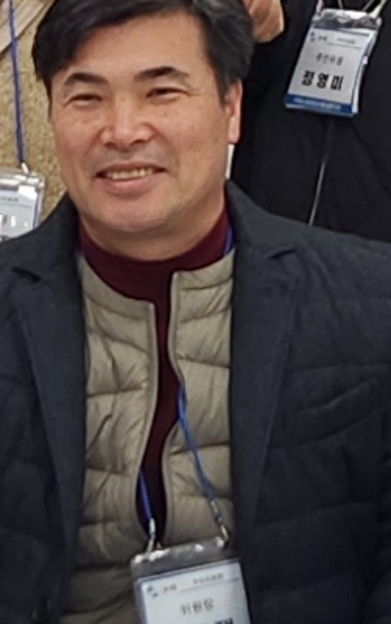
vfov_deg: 8.4
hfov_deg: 5.4
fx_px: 4139
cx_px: 573
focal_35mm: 243
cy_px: -333
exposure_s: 1/120
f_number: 1.8
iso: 80
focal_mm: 5.4
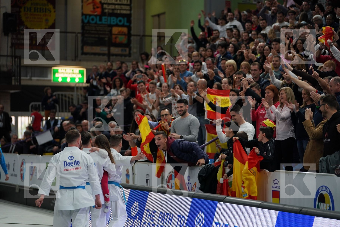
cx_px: 170
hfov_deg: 17.2
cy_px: 114
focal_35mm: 119
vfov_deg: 11.5
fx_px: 1124
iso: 640
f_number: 2.8
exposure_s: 1/500
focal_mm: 119
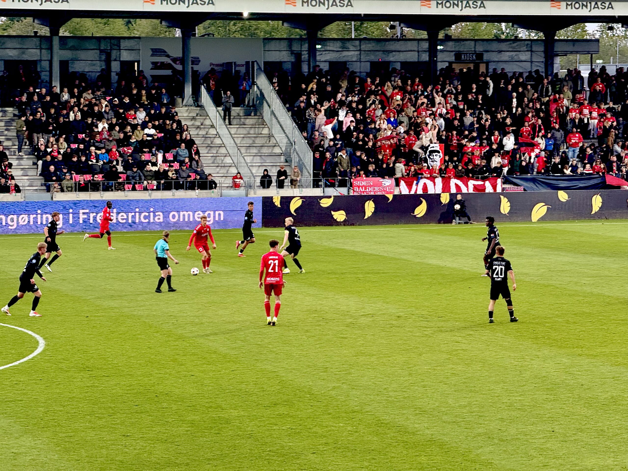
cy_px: 236
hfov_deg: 16.4
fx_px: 2177
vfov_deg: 12.3
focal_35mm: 120
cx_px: 314
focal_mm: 15.66
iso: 80
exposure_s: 1/99
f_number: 2.8
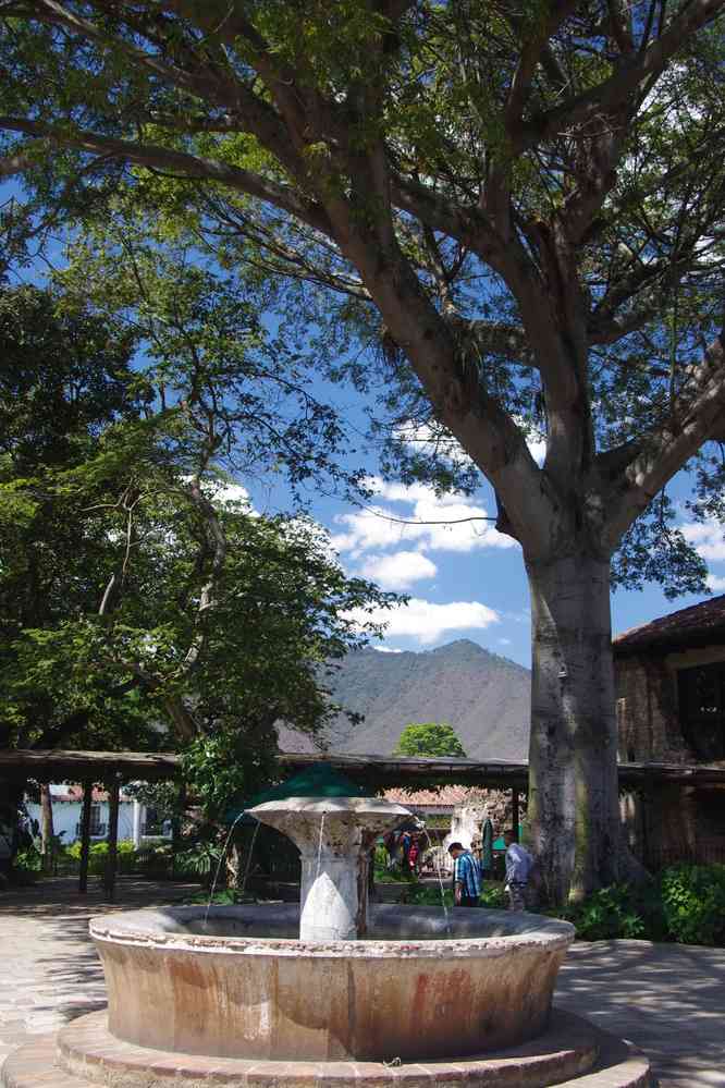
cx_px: 362
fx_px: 1299
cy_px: 544
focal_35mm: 43
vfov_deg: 45.4
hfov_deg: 31.2
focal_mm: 29.4
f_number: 9
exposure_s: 1/60
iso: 200
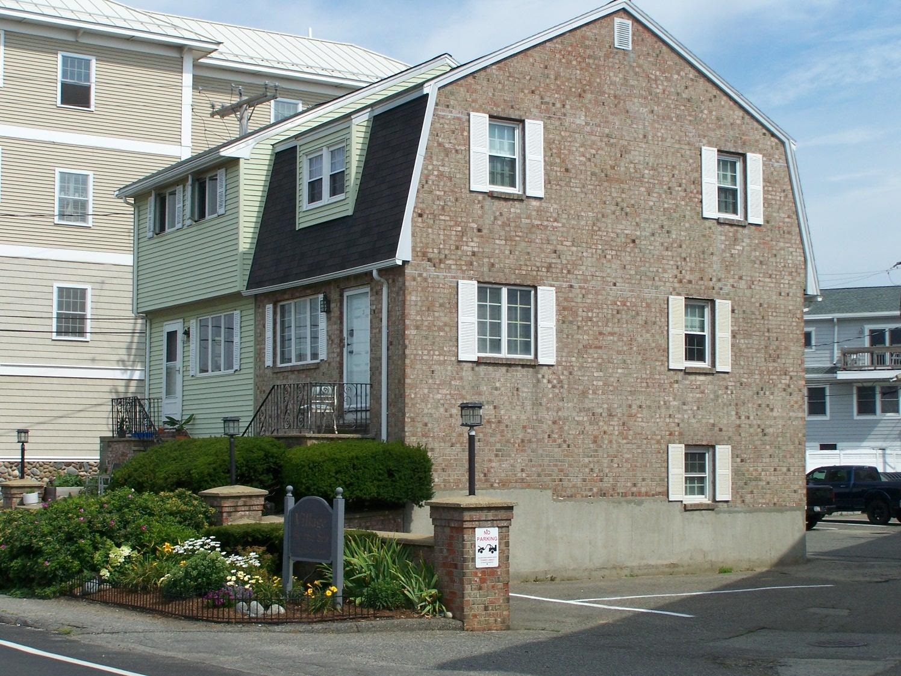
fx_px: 1536
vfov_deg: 24.8
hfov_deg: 32.7
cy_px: 338
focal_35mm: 59
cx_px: 450
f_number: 6.3
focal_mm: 9.8
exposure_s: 1/640
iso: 80
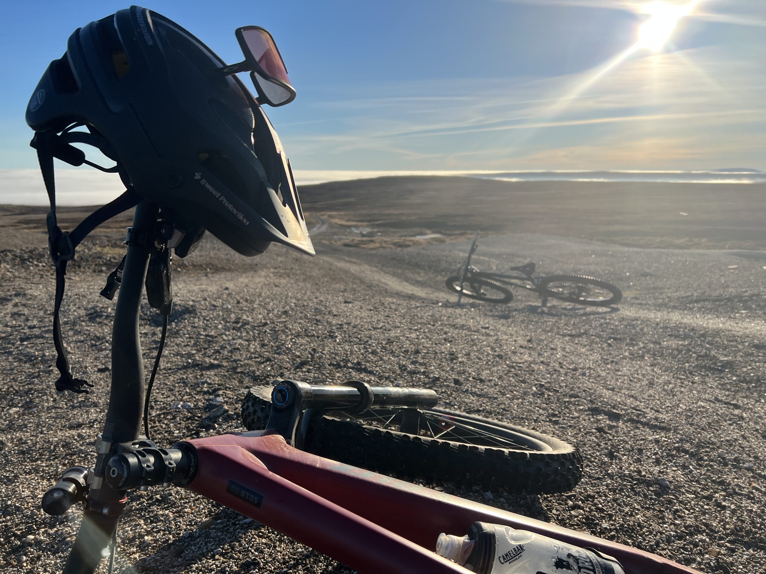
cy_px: 287
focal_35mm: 26
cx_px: 383
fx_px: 575
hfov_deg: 67.3
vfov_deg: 53.1
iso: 50
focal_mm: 5.7
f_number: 1.5
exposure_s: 1/5882
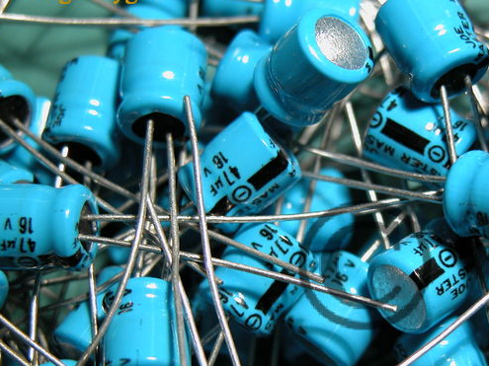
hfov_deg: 15.6
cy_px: 265
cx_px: 365
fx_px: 1779
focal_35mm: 126
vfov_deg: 11.7
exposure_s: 1/37.6
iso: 100
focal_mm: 19.9
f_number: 3.4
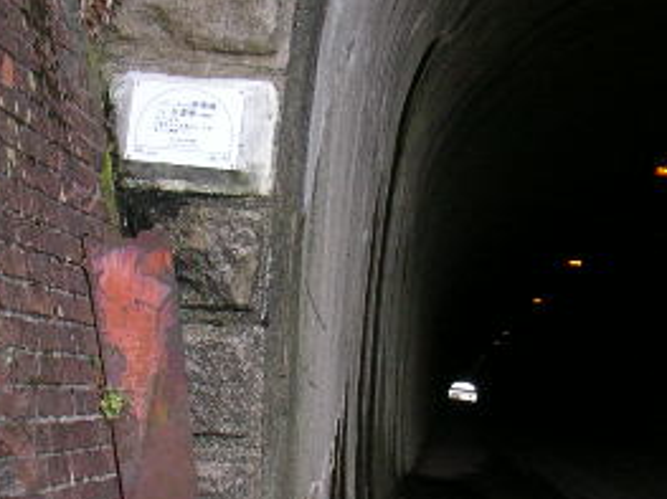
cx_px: 127
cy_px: 517
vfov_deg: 16.0
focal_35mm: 90
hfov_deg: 21.5
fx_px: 1733
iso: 100
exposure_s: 1/40
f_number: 2.8
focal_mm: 5.7
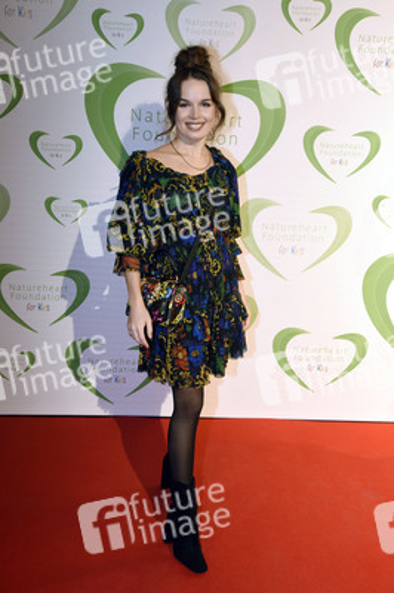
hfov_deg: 33.3
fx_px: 658
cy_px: 296
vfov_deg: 48.5
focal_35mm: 40
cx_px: 197
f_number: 6.3
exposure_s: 1/60
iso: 2500
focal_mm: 40
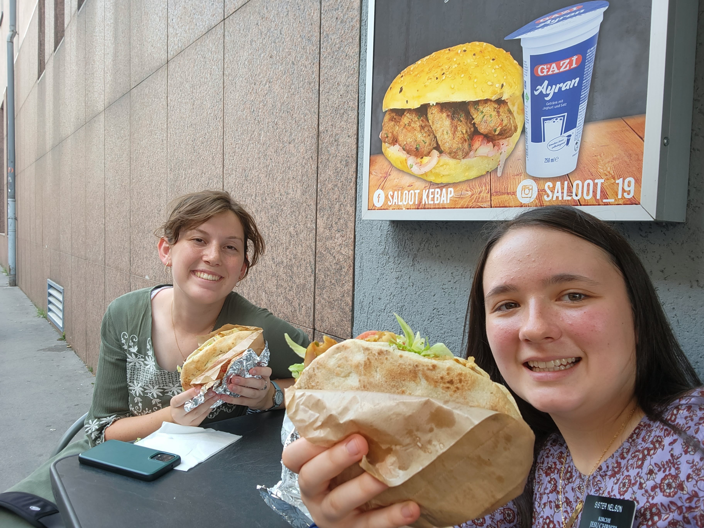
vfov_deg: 54.9
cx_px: 352
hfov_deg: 69.4
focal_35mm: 25
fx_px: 508
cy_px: 264
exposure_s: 1/100
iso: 80
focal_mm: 3.3
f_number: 2.2
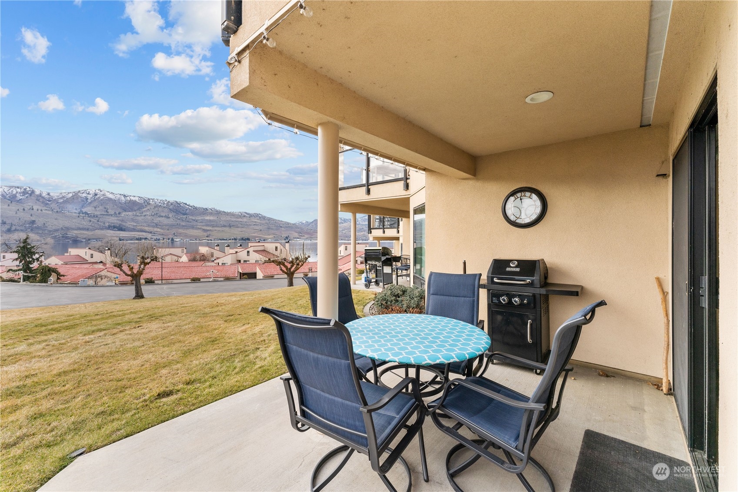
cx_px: 369
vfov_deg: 81.2
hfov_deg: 104.3
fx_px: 287
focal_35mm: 14
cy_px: 246
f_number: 6.3
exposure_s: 1/1000
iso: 400
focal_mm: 14
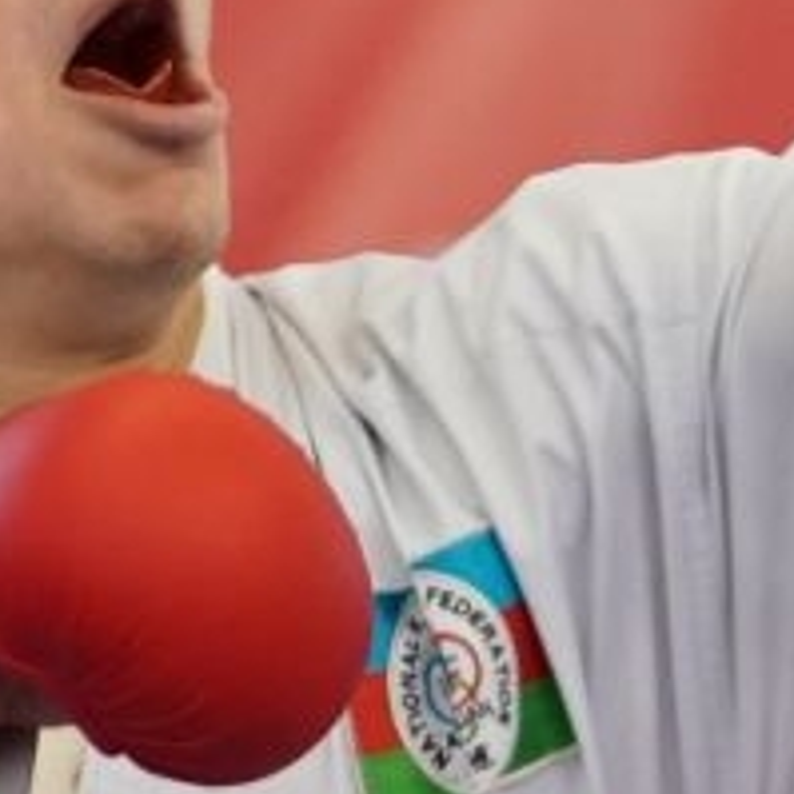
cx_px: 315
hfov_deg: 1.9
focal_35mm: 945
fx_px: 24523
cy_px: 774
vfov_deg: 1.9
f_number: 2.8
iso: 1600
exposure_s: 1/1000
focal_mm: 123
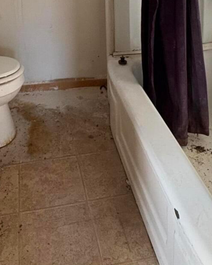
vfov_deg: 36.2
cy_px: -21
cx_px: 78
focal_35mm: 44
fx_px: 345
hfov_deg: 34.0
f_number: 2.2
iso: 500
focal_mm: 2.22
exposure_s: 1/60
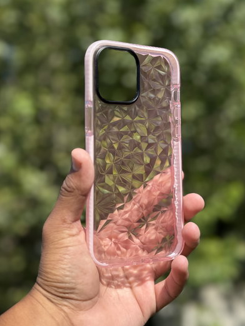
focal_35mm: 49
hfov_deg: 29.7
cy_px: 161
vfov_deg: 38.9
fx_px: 462
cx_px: 124
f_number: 1.78
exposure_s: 1/4098
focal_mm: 6.76
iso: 100
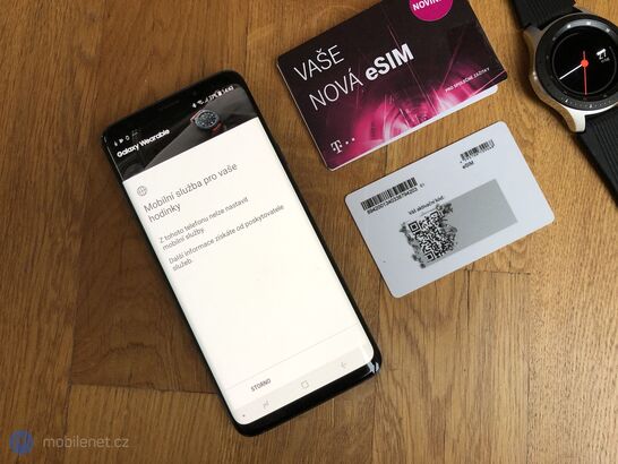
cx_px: 309
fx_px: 500
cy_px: 232
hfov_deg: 63.4
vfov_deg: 49.8
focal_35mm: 28
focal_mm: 4
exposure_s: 1/40
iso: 25
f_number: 1.8
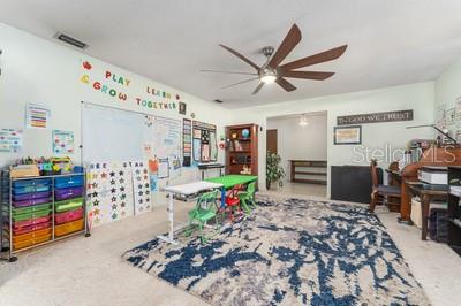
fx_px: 179
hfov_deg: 104.3
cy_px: 153
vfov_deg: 81.1
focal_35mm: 14
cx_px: 230
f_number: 7.1
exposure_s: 1/2
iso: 500
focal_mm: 14
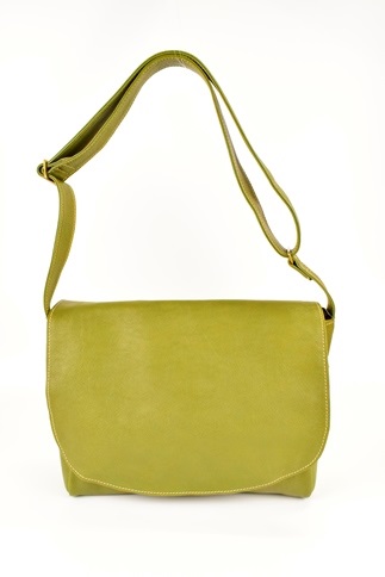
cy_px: 288
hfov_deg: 43.6
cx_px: 192
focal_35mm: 30
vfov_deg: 61.9
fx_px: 481
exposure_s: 1/125
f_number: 10
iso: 3200
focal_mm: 20
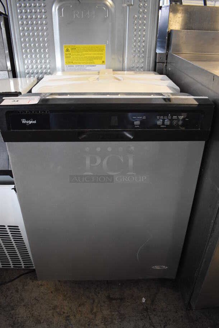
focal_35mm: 27
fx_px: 246
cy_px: 164
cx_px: 110
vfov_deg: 67.3
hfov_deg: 48.0
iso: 2000
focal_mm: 18
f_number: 3.5
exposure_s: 1/125
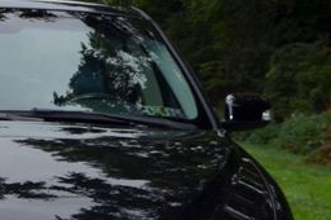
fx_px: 1240
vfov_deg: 10.0
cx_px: 27
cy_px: 251
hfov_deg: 15.0
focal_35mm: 135
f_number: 5
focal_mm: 36
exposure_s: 1/200
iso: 140
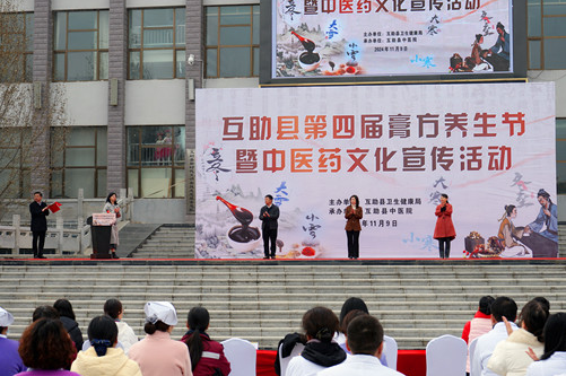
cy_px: 169
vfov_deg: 18.6
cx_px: 321
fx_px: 1147
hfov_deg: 27.7
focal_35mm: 73
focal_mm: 61
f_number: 8
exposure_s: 1/200
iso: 100
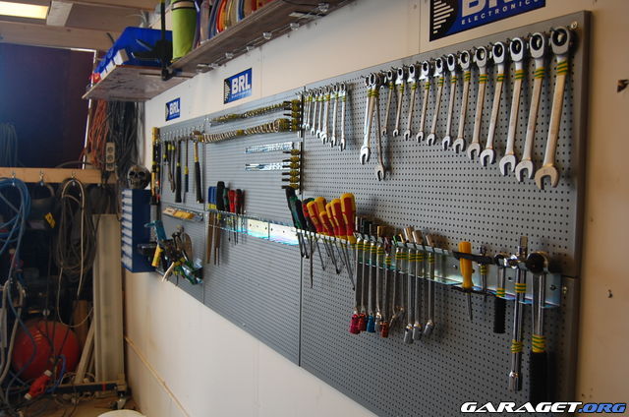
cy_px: 208
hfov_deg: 53.2
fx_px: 628
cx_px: 314
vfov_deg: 36.7
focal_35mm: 36
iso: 400
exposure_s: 1/50
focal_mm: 24
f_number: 4
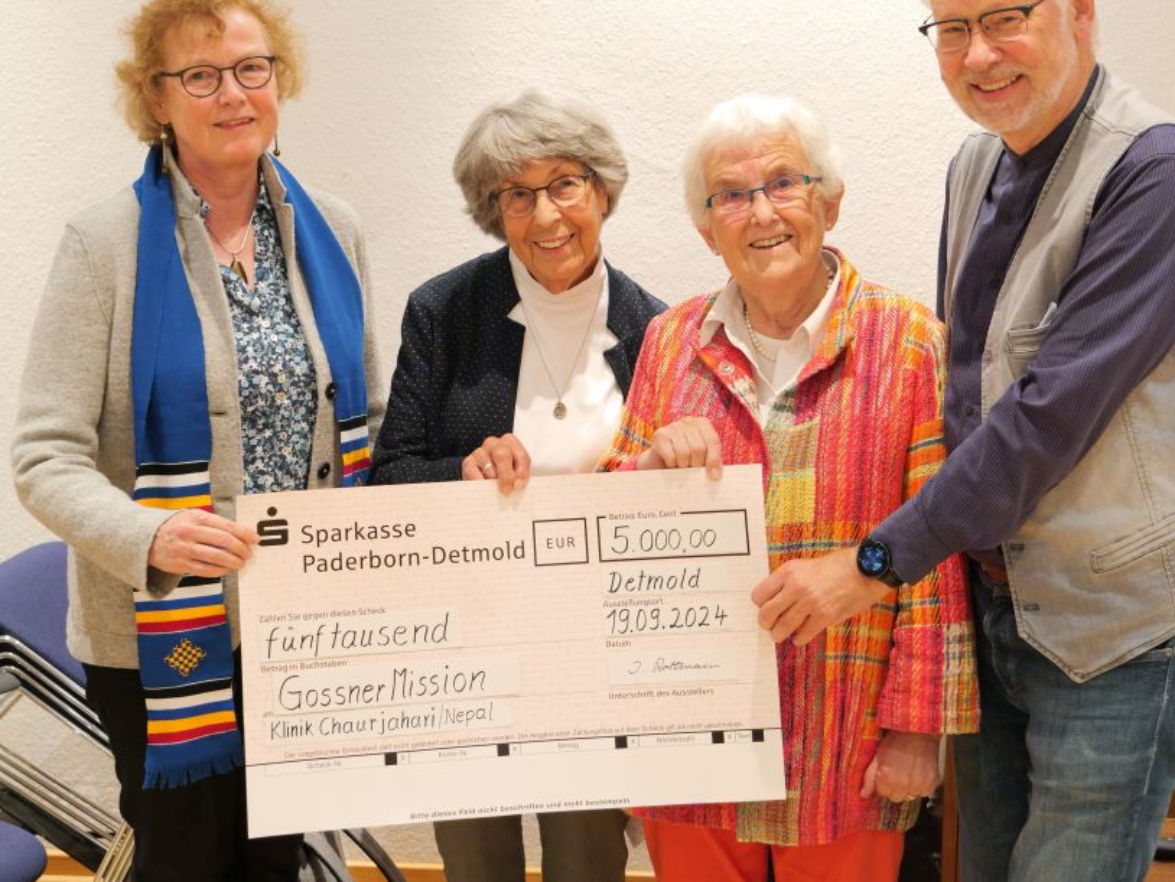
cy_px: 366
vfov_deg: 24.8
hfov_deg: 32.6
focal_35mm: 59
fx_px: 2003
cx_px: 684
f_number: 3.5
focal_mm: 24
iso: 3200
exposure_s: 1/30
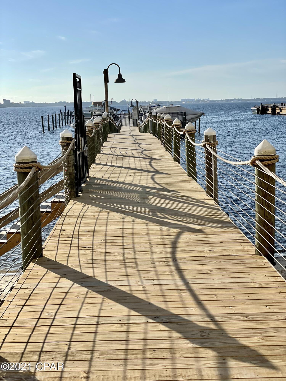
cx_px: 143
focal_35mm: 52
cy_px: 190
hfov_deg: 28.0
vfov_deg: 36.8
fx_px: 573
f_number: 2
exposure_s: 1/3984
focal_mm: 6
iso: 25
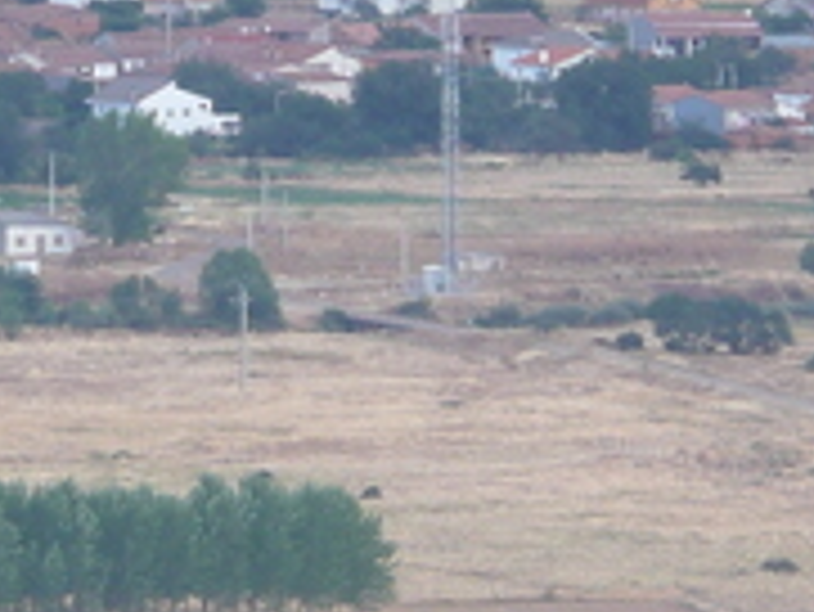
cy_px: 155
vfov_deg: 1.3
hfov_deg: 1.7
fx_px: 27296
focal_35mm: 1160
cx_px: 54
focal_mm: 46
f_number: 4.9
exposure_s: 1/125
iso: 100
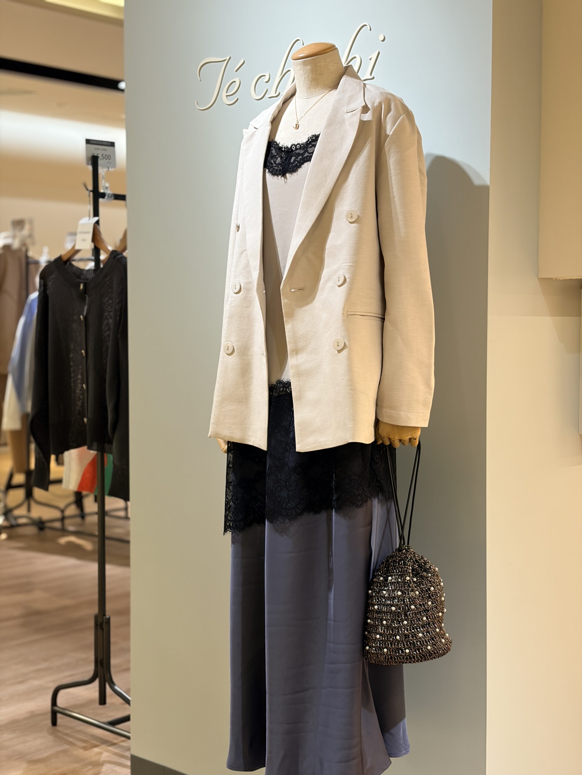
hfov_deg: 28.0
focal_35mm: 52
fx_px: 1166
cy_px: 388
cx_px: 291
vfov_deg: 36.8
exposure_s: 1/60
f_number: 1.6
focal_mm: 5.96
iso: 80
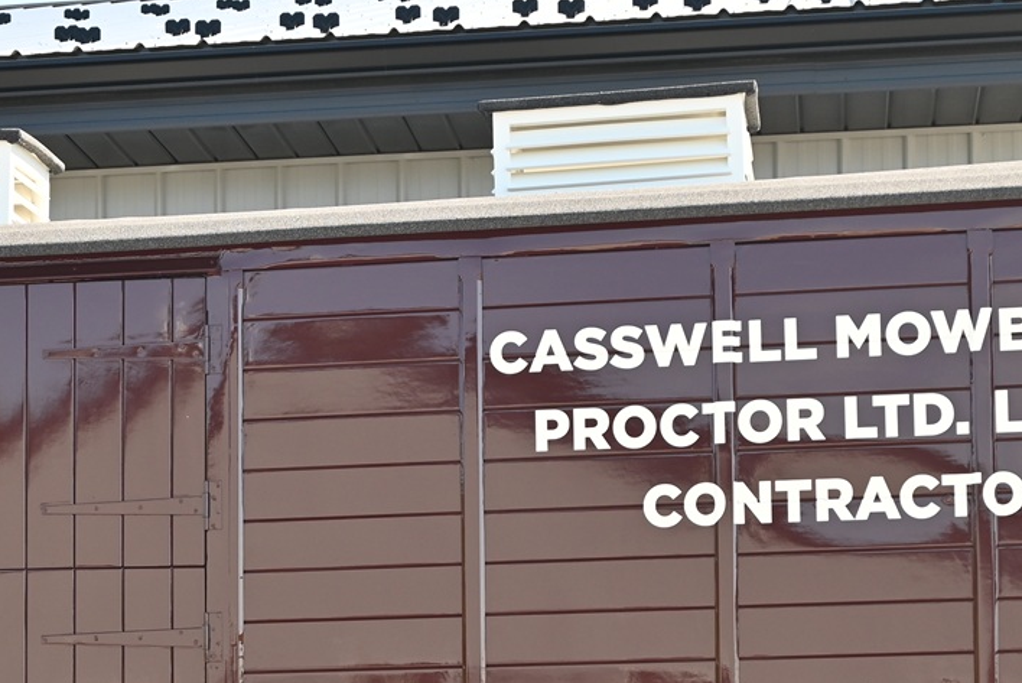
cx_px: 98
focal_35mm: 113
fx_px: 3210
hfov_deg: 17.8
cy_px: 658
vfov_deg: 12.0
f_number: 5.6
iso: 180
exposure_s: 1/250
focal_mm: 40
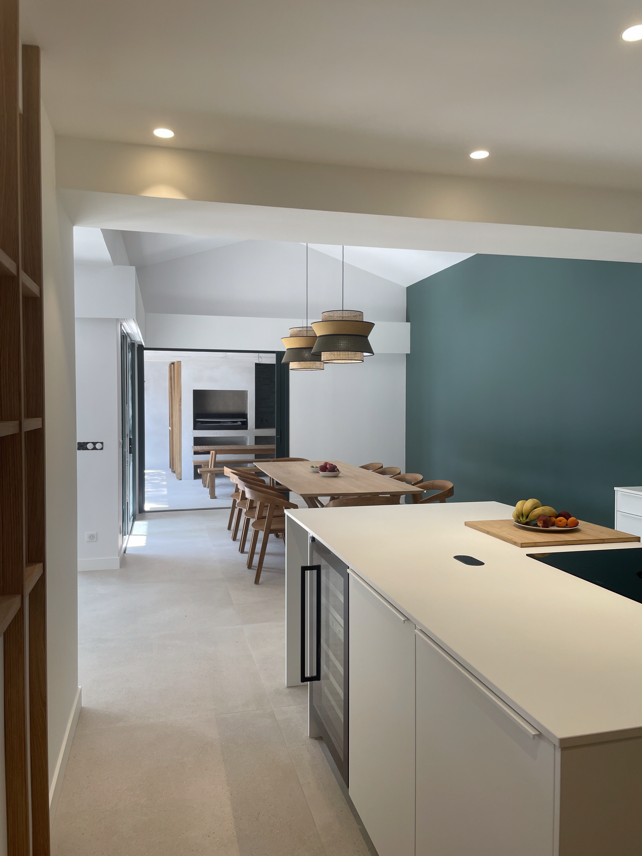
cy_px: 428
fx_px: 643
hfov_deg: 53.1
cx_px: 321
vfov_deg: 67.3
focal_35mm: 26
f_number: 1.6
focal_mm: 4.2
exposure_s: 1/169
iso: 32
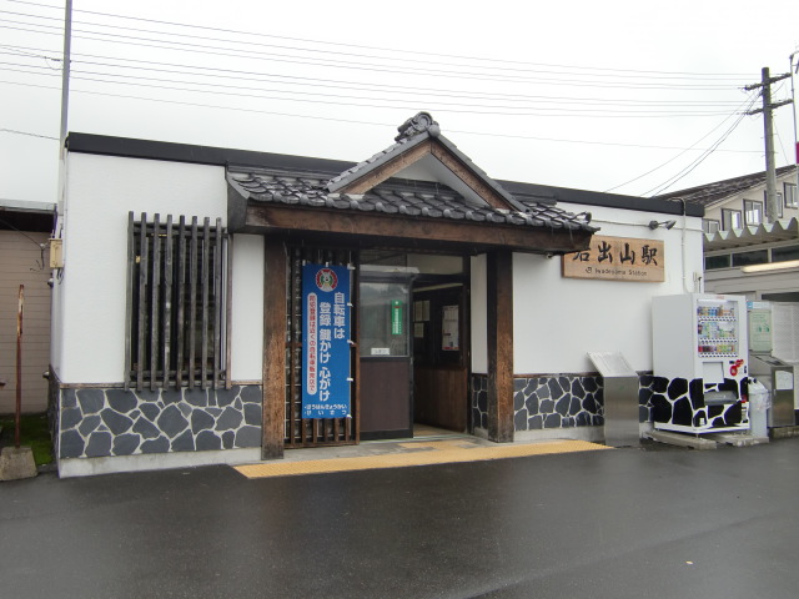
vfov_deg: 42.9
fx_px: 762
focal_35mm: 33
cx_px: 400
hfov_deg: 55.4
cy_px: 300
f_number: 2.7
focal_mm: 5.8
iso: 64
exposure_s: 1/250
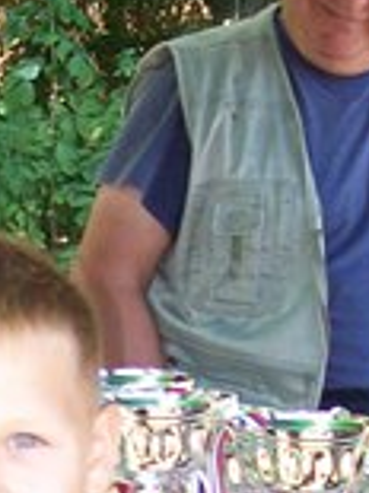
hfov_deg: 8.3
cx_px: -57
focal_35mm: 176
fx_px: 2505
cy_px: 865
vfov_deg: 10.6
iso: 64
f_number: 2.7
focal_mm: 6.1
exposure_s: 1/80
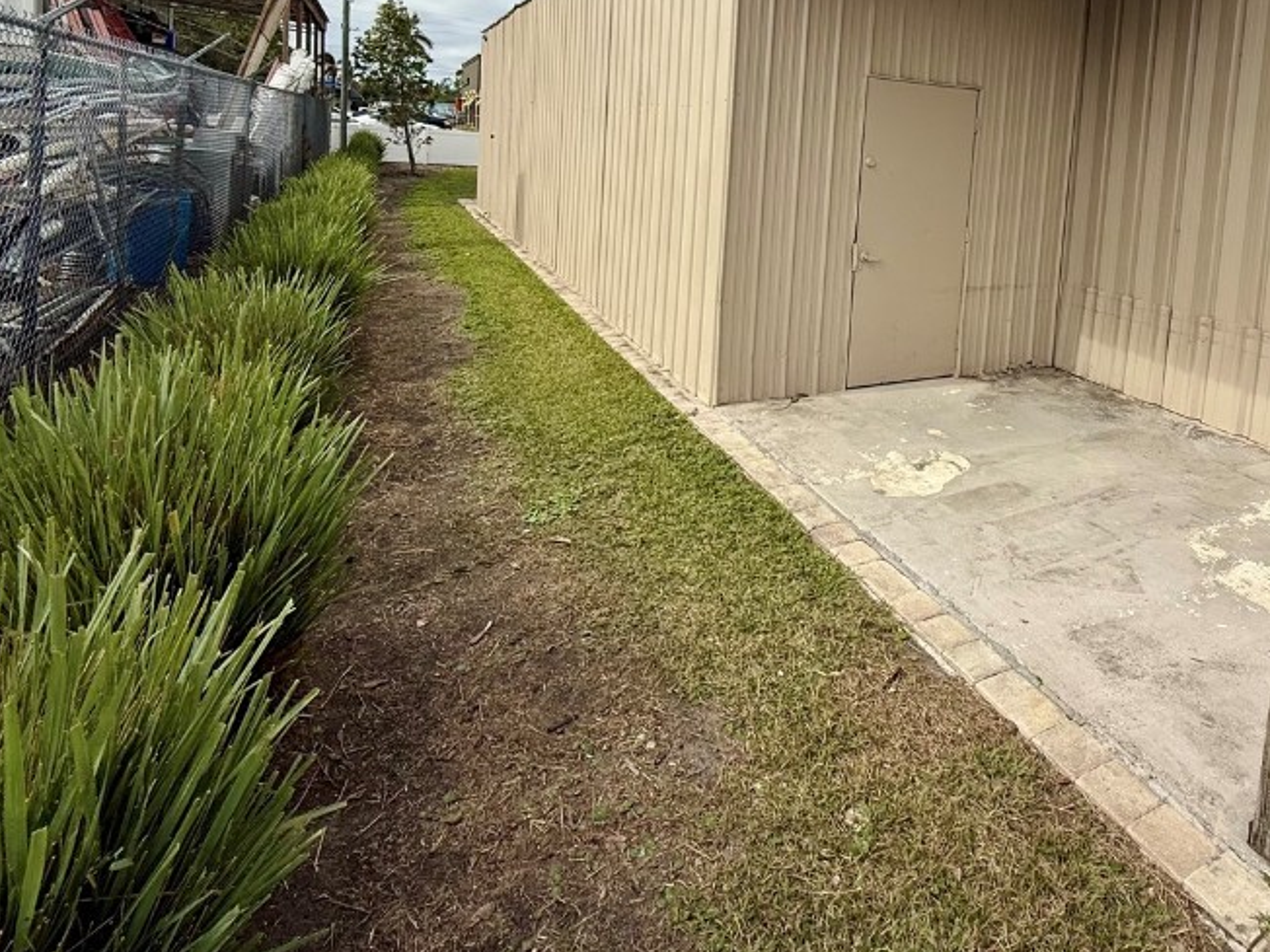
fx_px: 807
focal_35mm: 22
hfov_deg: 74.6
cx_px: 818
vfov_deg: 57.2
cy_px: 210
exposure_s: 1/2410
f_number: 2.2
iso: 50
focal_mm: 2.22
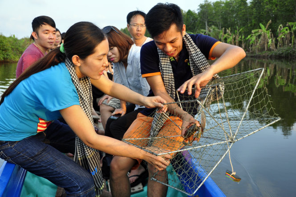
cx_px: 148
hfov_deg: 46.5
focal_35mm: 42
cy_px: 98
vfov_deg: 31.8
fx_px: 345
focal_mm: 28
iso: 400
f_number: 6.3
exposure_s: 1/160
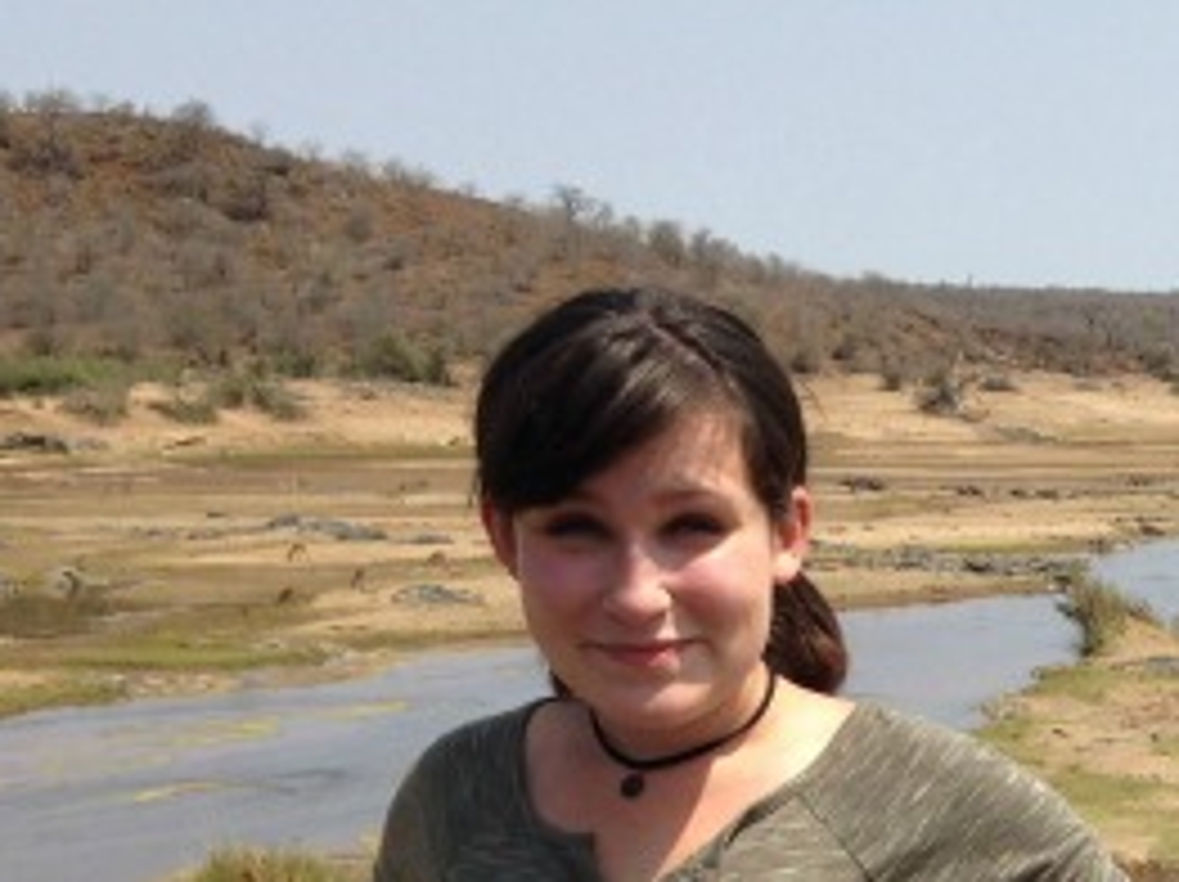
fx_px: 2144
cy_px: 646
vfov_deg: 23.1
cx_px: 900
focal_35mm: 63
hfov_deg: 30.2
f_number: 2.4
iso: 50
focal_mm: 4.12
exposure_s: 1/1595
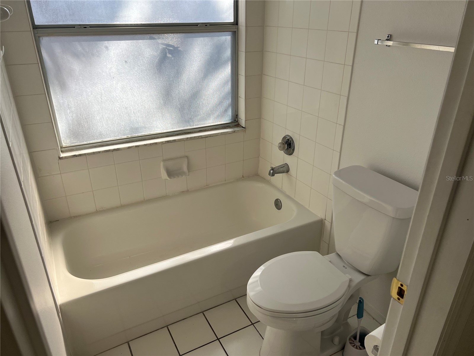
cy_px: 178
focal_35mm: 26
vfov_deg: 53.1
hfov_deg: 67.3
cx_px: 237
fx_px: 356
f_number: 1.5
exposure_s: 1/1019
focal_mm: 5.7
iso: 50
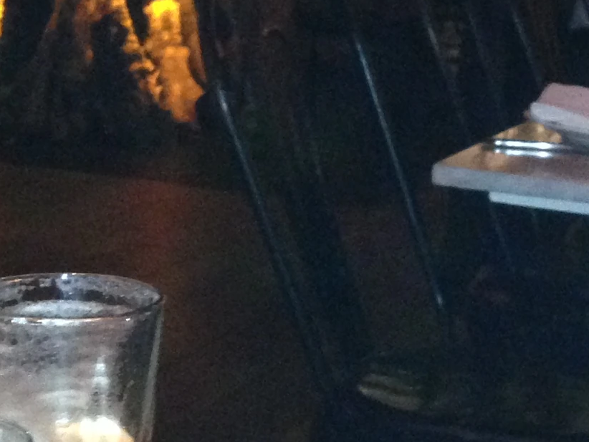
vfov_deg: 11.2
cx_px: 372
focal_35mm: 131
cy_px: -36
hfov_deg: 15.0
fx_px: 2230
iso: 400
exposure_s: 1/16
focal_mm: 4.12
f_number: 2.4
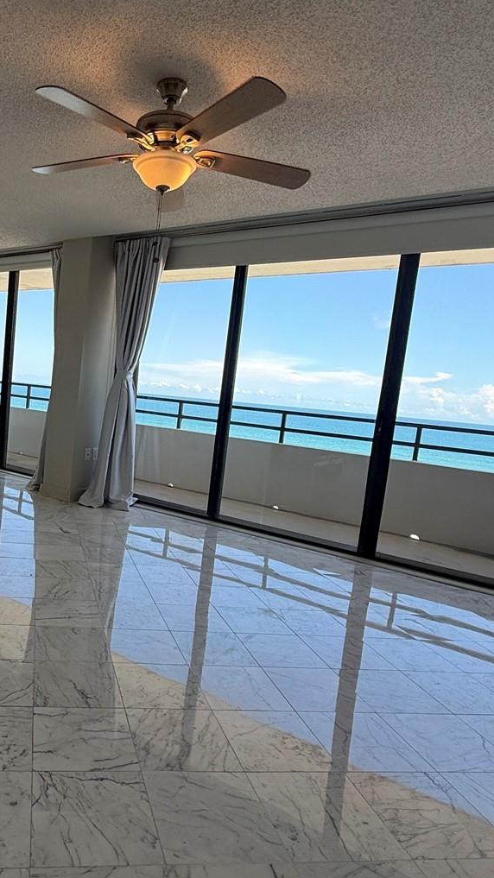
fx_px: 559
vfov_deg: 76.3
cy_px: 447
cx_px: 98
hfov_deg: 45.3
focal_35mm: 24
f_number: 2.2
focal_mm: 2.22
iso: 50
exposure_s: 1/419
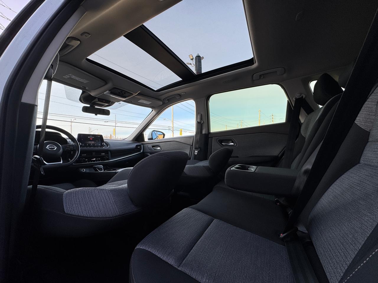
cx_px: 189
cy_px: 142
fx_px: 153
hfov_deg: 102.1
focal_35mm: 14
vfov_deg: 85.7
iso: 40
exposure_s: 1/159
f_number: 2.2
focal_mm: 2.22
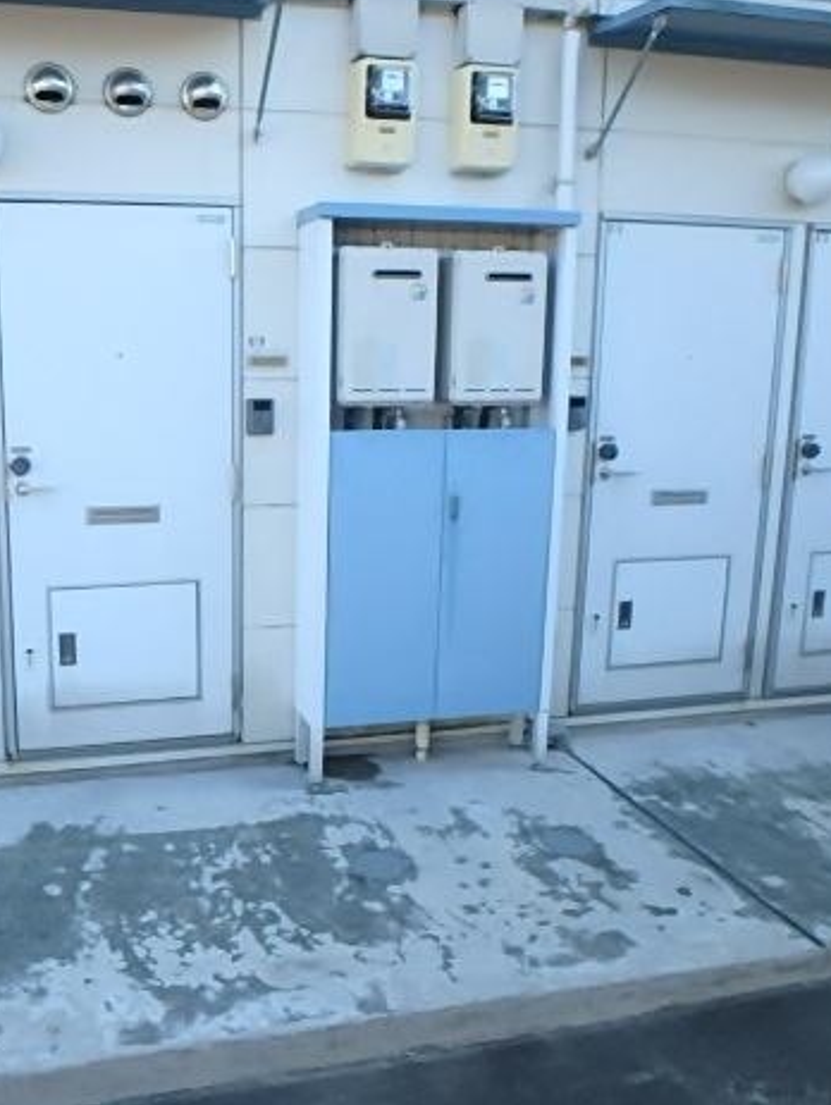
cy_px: 535
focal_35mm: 29
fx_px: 927
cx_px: 215
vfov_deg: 61.6
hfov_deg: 46.7
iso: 200
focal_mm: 3.7
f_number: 3.5
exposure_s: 1/250
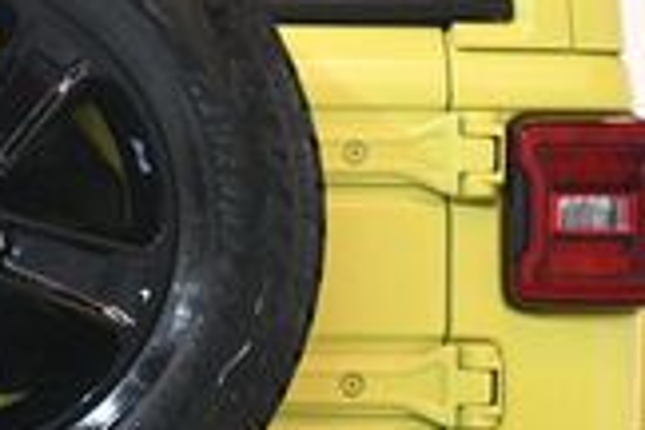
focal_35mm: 158
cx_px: -115
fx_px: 2831
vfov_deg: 8.7
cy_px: 207
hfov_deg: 12.7
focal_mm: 27
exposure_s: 1/100
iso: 3200
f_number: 4
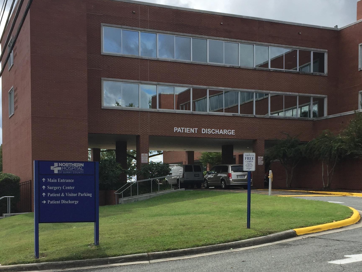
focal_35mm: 55
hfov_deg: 34.9
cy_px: 200
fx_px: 575
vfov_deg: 26.3
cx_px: 208
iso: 32
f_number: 2.2
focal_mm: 4.15
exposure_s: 1/1276
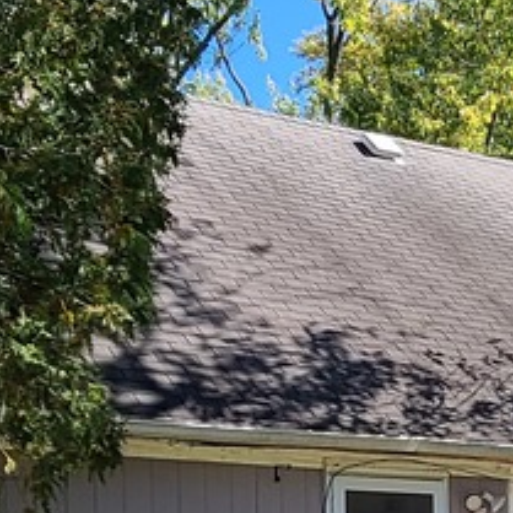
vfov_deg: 21.3
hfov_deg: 21.8
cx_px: 339
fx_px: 1325
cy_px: 491
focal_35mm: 79
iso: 50
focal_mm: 2.2
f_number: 2.2
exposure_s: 1/748
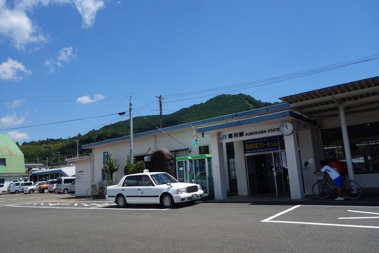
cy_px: 126
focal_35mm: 28
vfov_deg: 46.4
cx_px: 190
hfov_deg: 65.5
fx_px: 295
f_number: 5.6
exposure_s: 1/500
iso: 125
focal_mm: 10.4
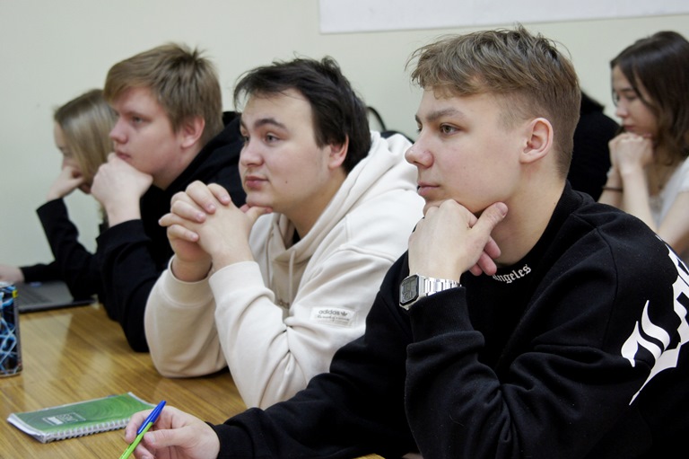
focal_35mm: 70
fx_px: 1348
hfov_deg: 28.7
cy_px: 230
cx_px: 344
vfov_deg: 19.3
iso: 1000
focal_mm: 47
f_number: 4.5
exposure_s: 1/80
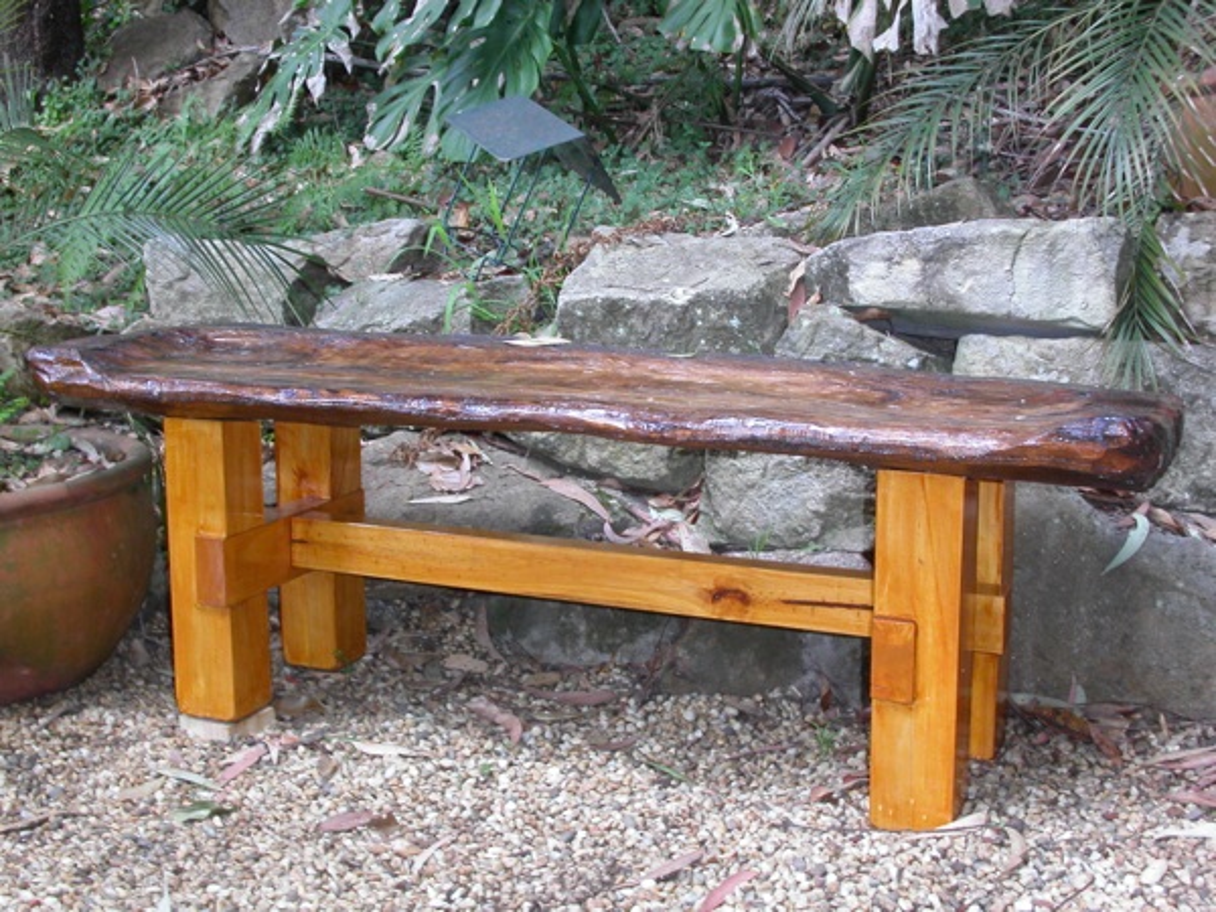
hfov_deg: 42.1
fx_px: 1581
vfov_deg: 32.2
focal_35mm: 45
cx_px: 608
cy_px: 456
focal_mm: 9.3
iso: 100
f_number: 2.8
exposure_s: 1/45
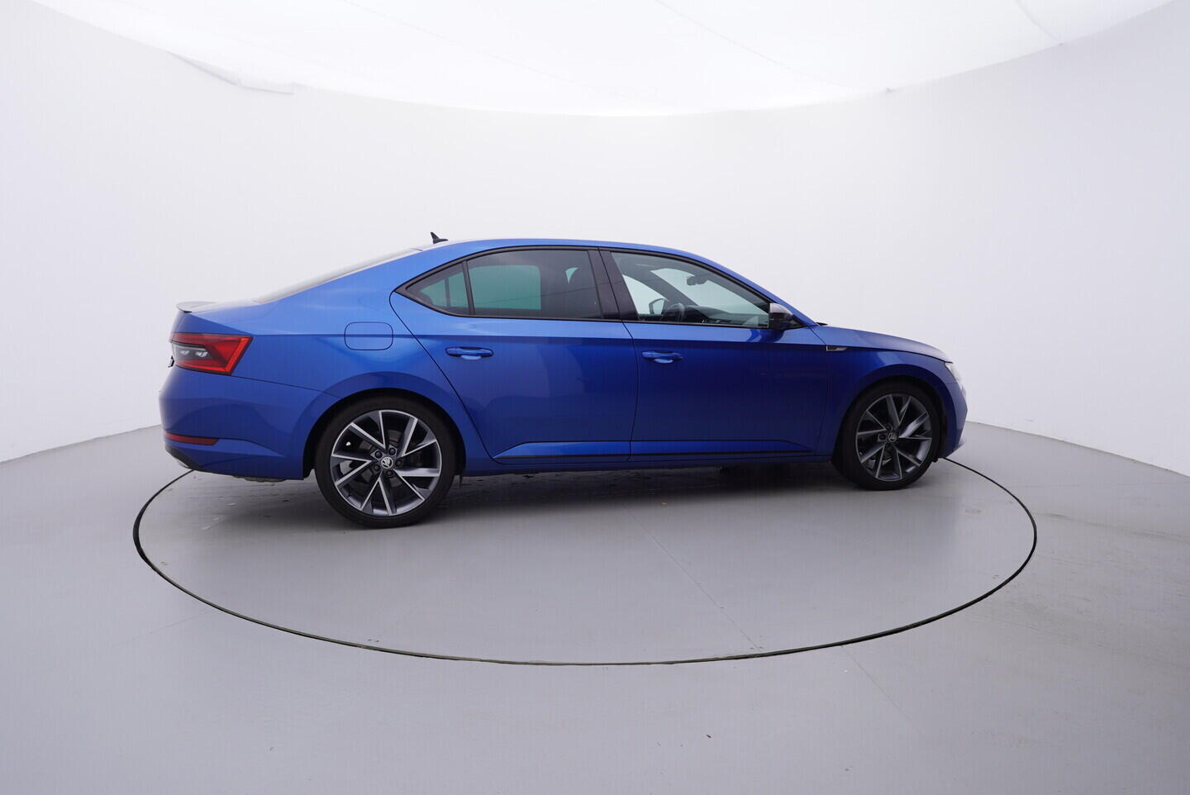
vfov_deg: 56.2
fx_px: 744
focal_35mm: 22
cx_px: 595
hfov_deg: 77.3
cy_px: 398
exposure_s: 1/80
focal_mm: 15
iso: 200
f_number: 5
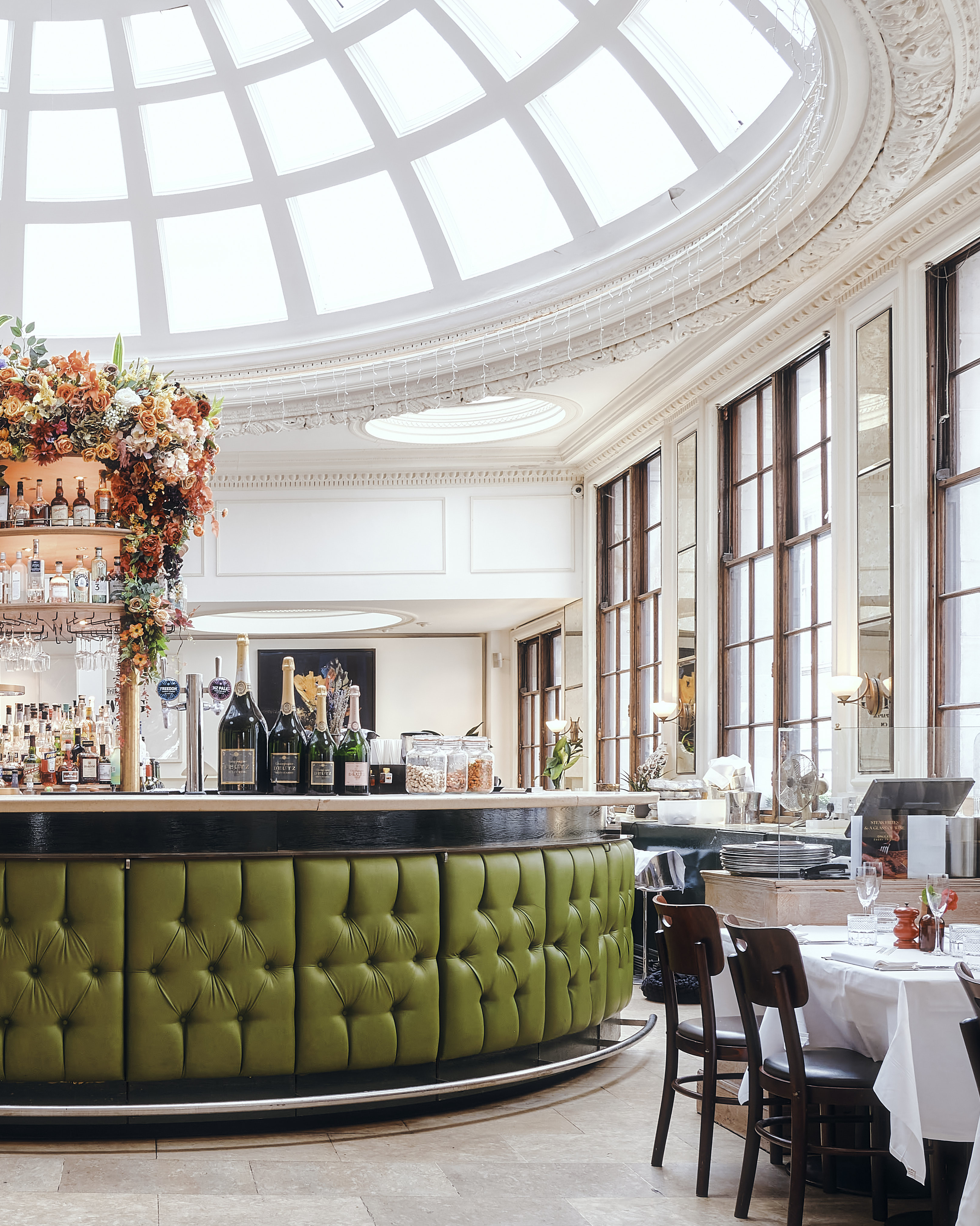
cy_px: 610
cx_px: 39
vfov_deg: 46.8
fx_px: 1414
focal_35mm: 39
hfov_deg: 35.2
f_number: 10
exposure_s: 1/2.5
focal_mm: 18
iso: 400
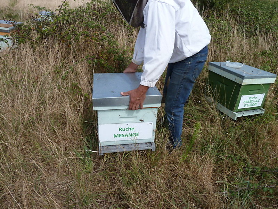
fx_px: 201
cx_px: 139
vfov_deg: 54.9
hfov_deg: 69.4
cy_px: 104
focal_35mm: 25
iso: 80
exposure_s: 1/500
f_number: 4.5
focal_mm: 4.1
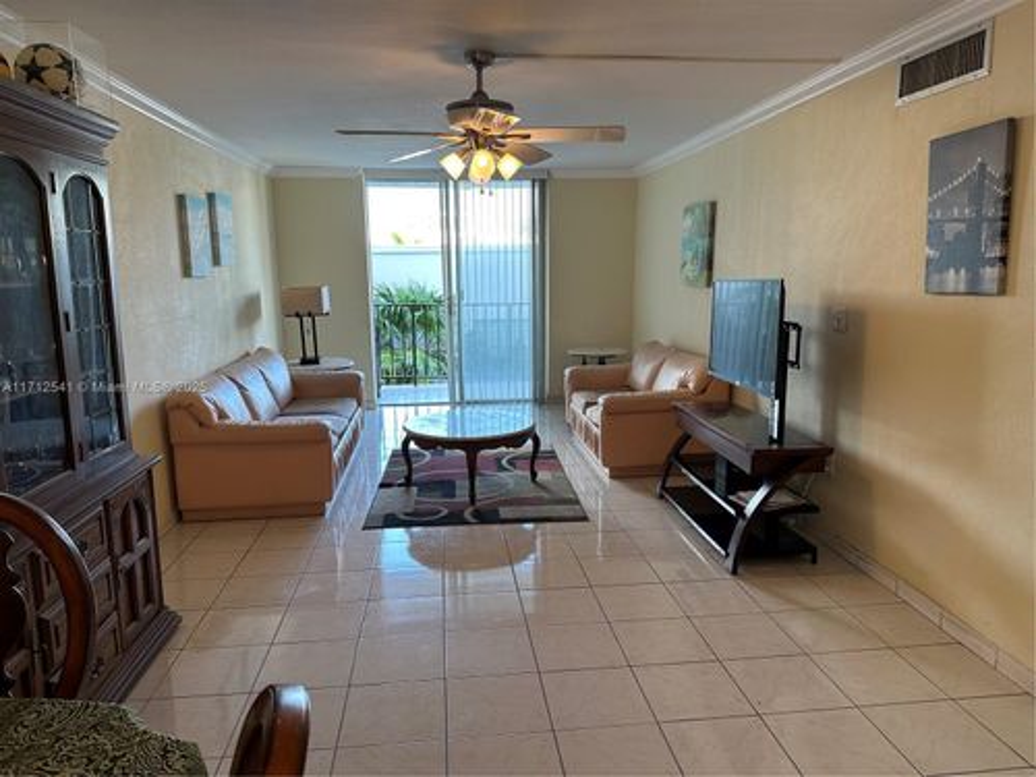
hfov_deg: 71.6
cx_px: 518
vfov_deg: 56.8
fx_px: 718
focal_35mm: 24
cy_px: 388
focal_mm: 6.86
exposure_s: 1/120
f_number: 1.78
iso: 100
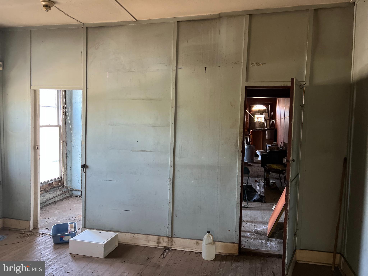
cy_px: 138
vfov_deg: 53.1
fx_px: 276
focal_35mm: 26
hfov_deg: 67.3
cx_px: 184
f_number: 1.5
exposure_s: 1/60
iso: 400
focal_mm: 5.7
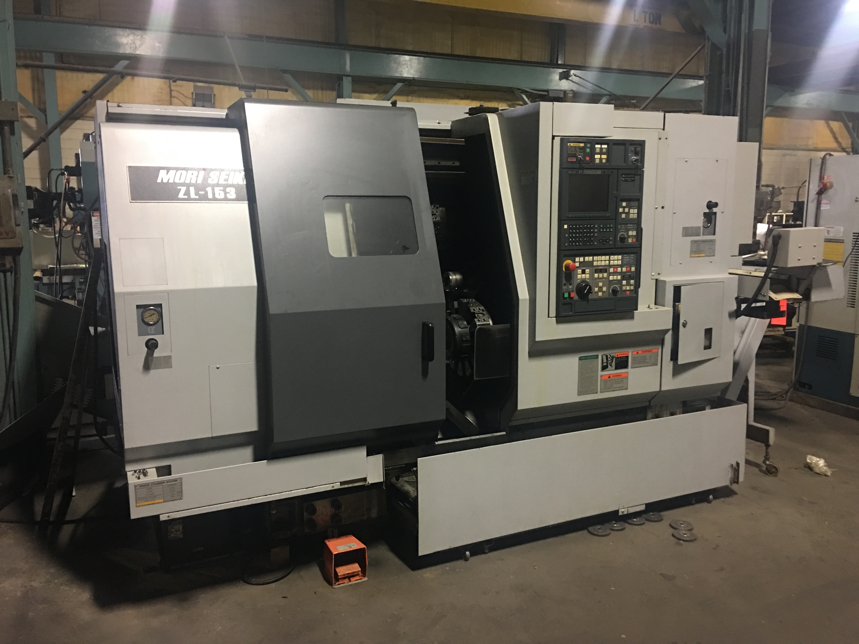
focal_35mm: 29
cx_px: 430
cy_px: 322
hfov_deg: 61.7
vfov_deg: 48.2
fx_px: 720
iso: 64
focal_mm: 4.15
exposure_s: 1/4
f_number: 2.2
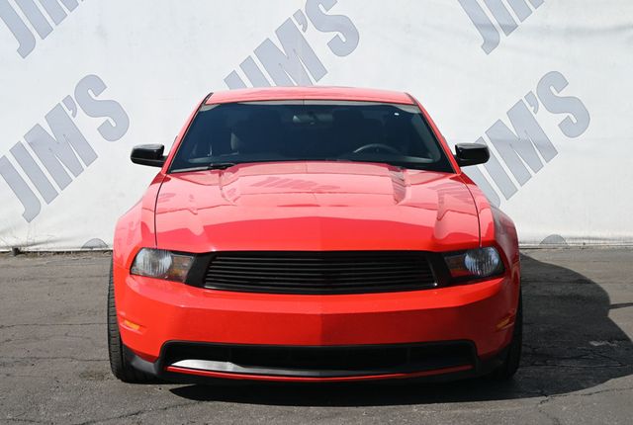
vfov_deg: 21.2
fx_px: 1137
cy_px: 212
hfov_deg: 31.1
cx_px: 316
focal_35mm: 64
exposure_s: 1/250
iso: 110
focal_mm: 43
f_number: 6
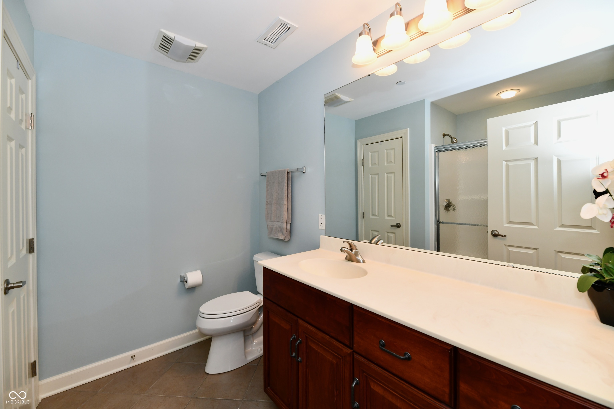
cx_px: 307
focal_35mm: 14
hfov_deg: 104.3
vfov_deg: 81.2
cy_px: 204
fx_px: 239
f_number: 6.3
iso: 640
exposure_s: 1/60
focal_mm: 14
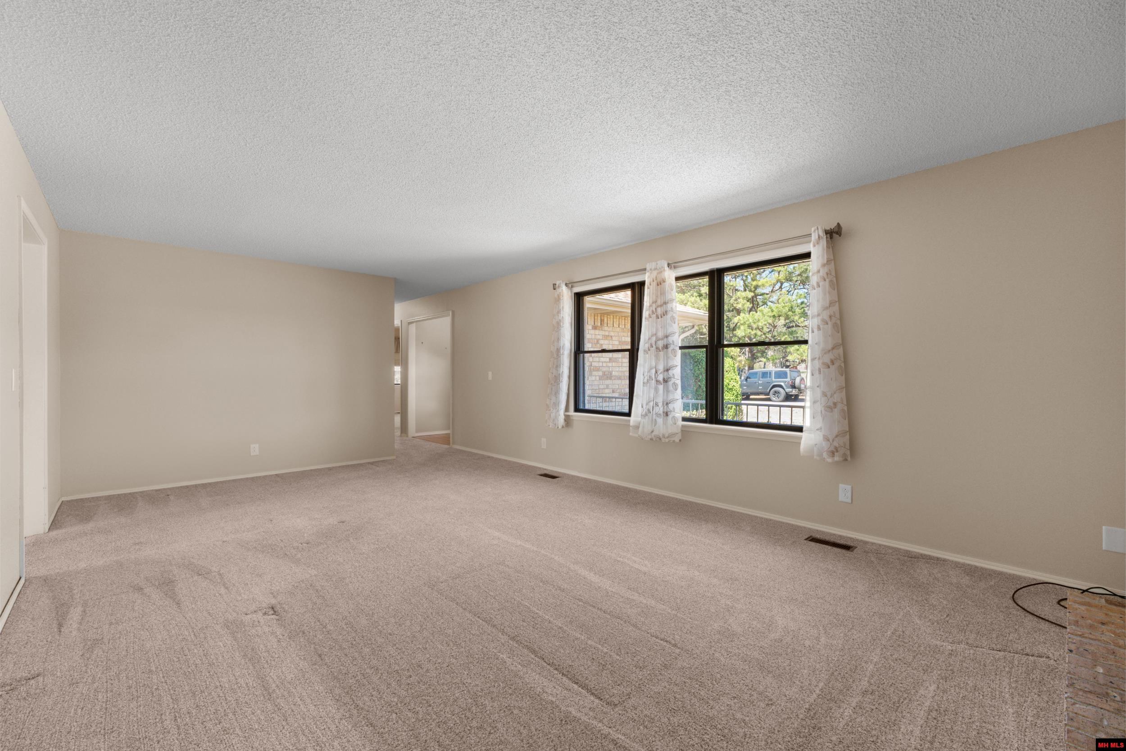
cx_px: 563
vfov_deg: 77.3
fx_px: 469
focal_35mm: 15
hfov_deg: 100.4
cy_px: 376
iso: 200
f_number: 9
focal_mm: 10
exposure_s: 1/25
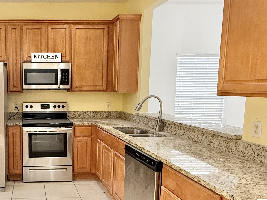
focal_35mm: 33
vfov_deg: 42.8
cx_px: 40
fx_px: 255
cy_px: 117
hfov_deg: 50.7
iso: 250
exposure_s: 1/120
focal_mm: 2.22
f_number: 2.2
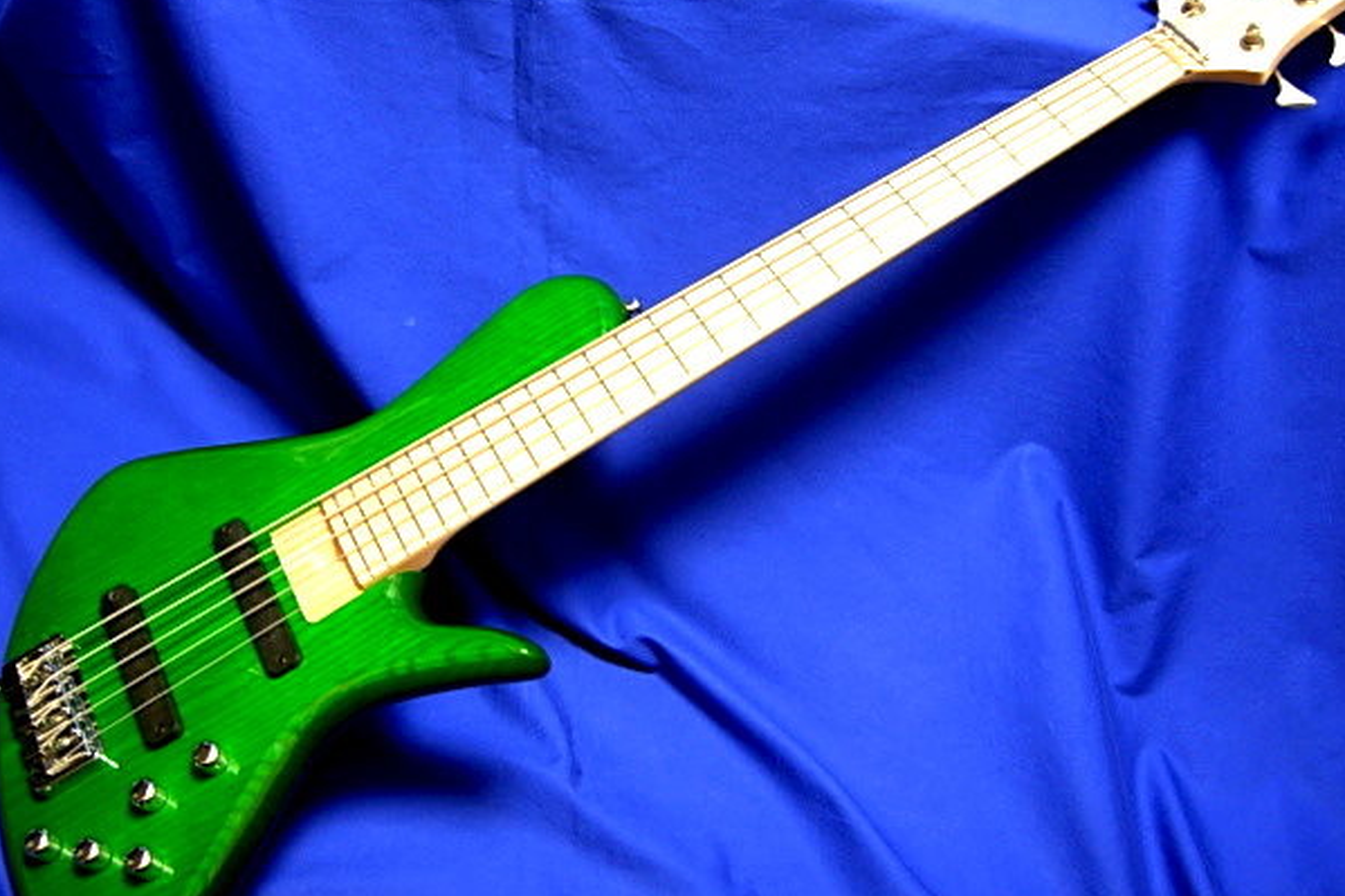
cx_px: 671
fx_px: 1494
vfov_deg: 33.4
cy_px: 451
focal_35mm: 40
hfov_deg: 48.5
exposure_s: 1/4
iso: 70
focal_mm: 7.5
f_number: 2.7
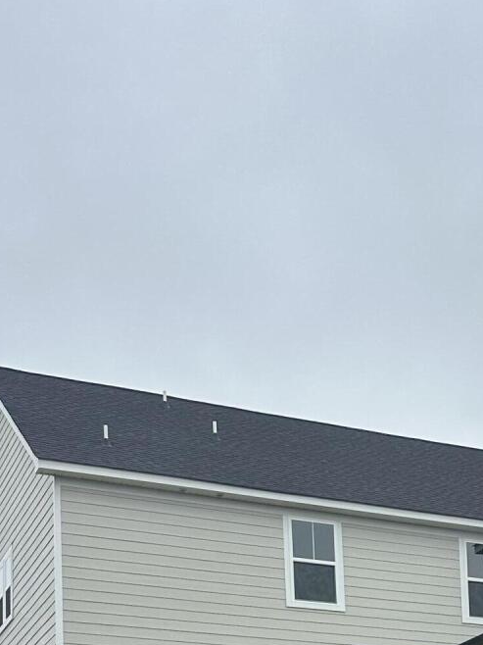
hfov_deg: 19.4
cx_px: 522
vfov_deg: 23.9
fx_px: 1359
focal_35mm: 73
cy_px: 803
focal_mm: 6.86
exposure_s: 1/2110
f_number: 1.78
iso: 80
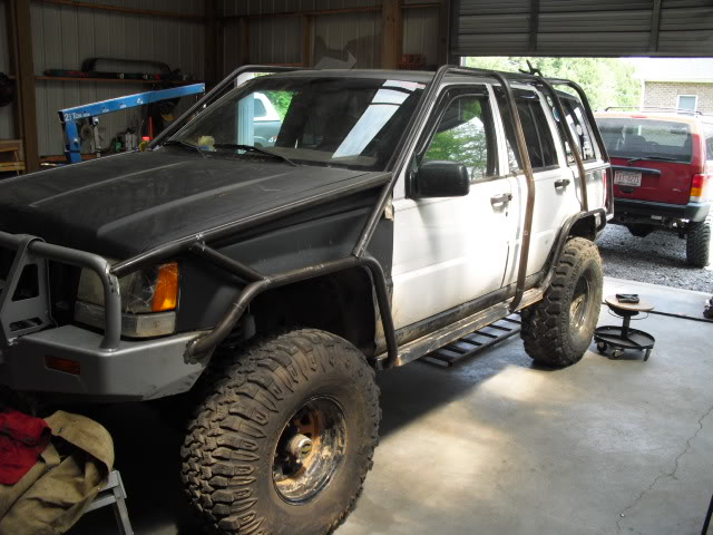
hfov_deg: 51.4
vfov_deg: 39.7
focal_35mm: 36
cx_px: 356
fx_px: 742
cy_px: 268
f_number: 3.1
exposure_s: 1/100
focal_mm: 6.3
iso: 100
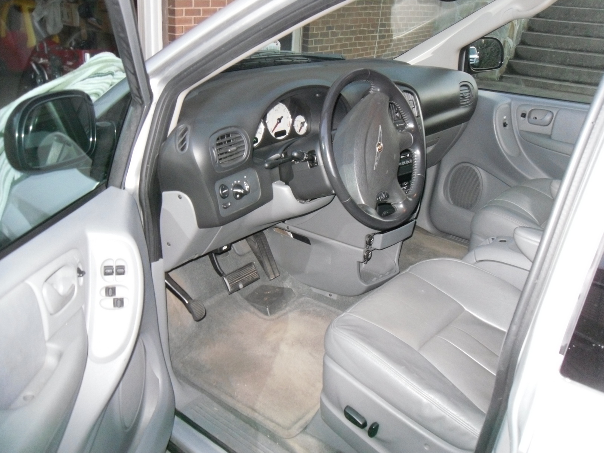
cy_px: 226
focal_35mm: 45
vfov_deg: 32.2
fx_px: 785
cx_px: 302
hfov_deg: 42.1
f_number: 3.5
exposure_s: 1/45
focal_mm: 6.3
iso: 400
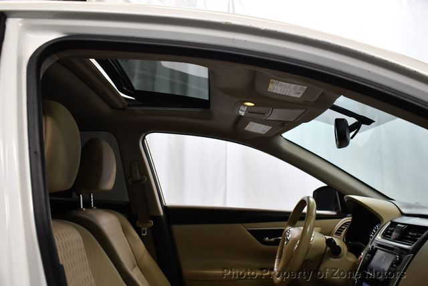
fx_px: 428
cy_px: 143
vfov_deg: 36.9
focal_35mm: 36
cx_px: 214
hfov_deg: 53.1
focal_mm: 18
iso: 800
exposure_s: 1/160
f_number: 3.5
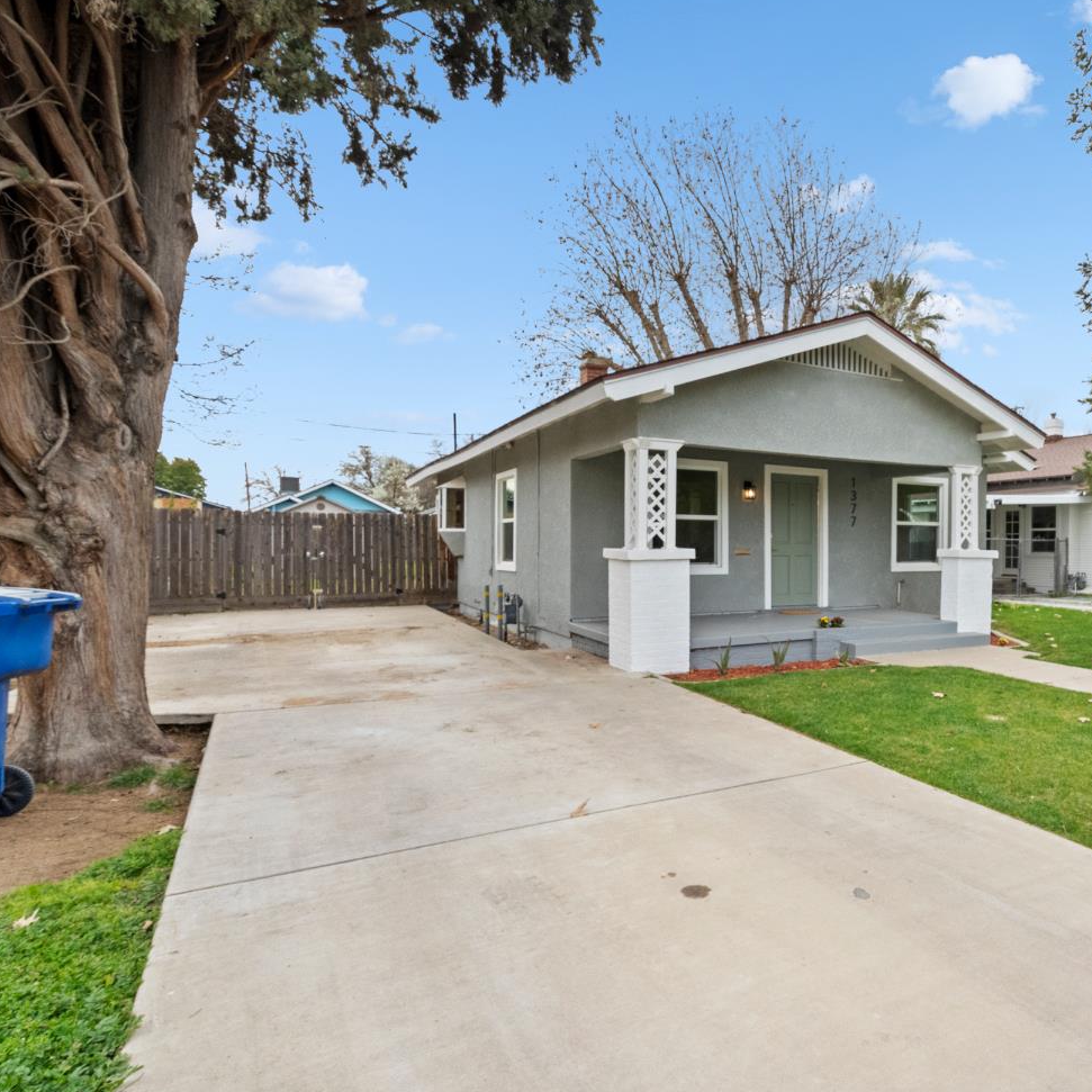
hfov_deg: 68.1
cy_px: 548
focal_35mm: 21
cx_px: 801
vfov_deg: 72.1
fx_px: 749
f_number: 11
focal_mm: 16
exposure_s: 1/320
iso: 4000
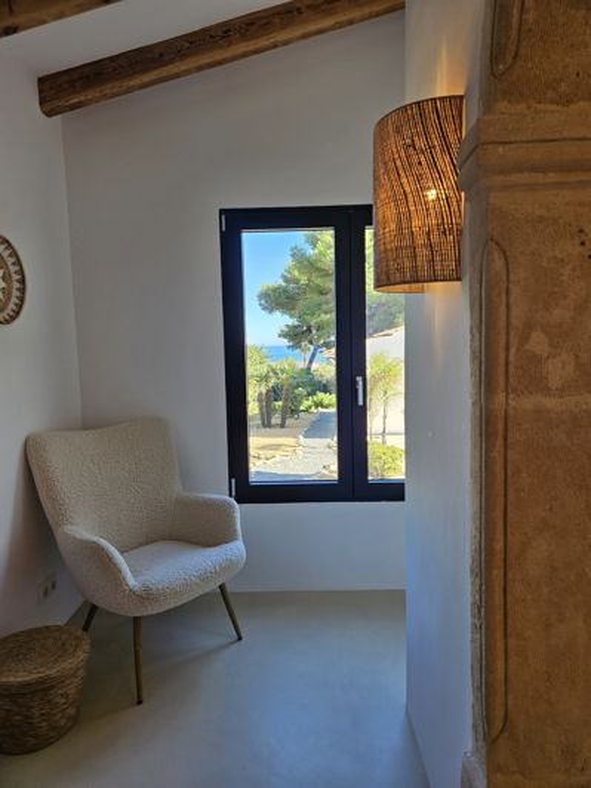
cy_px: 394
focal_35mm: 23
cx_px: 296
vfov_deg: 73.9
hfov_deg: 58.9
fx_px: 524
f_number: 1.8
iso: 32
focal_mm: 5.4
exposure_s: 1/100
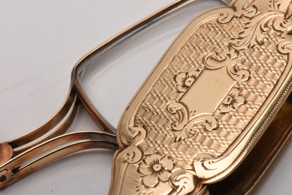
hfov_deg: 16.1
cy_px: 98
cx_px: 146
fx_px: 1035
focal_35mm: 128
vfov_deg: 10.8
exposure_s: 1/125
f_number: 29
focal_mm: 85
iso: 100
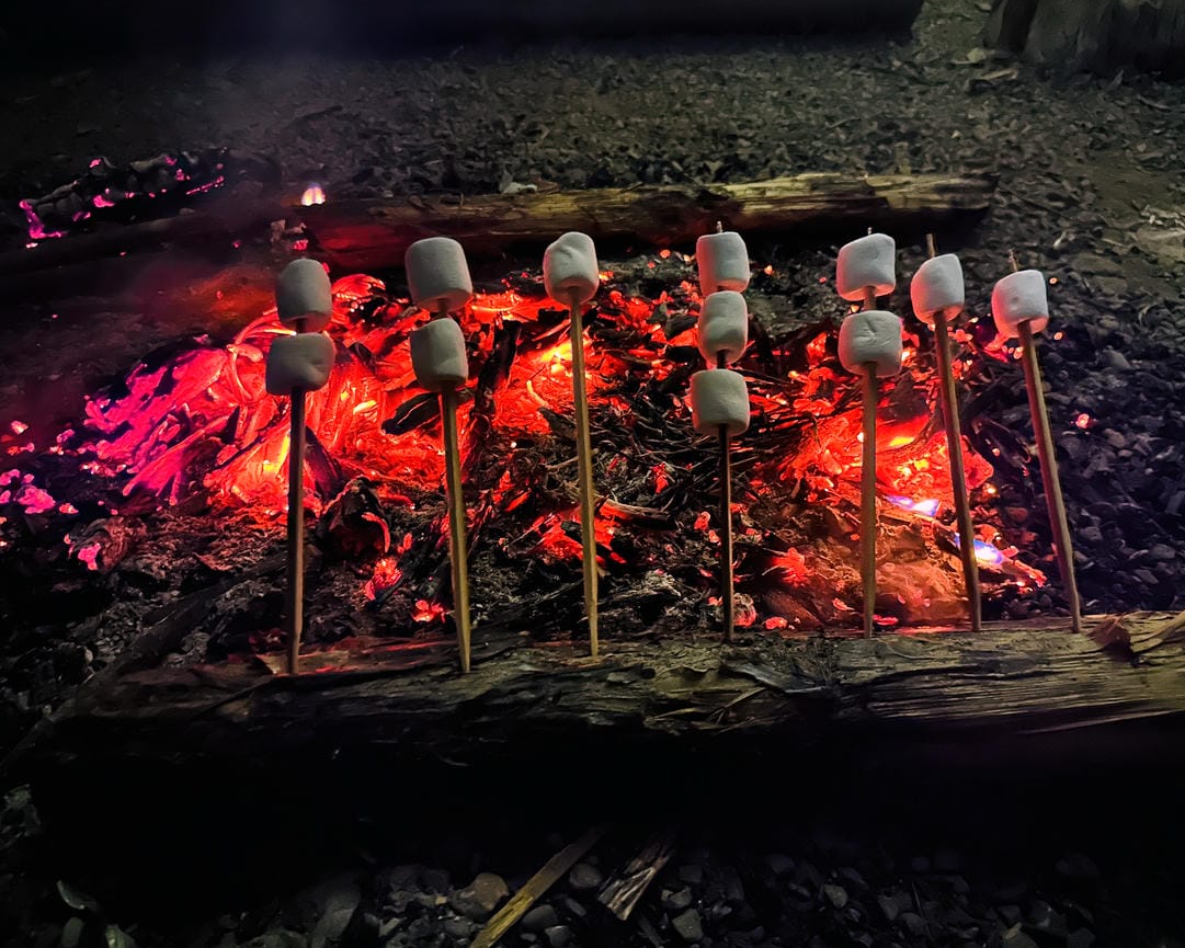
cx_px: 640
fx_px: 912
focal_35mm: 26
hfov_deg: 65.9
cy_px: 473
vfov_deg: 54.9
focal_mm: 6.86
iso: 5000
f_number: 1.78
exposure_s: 1/9
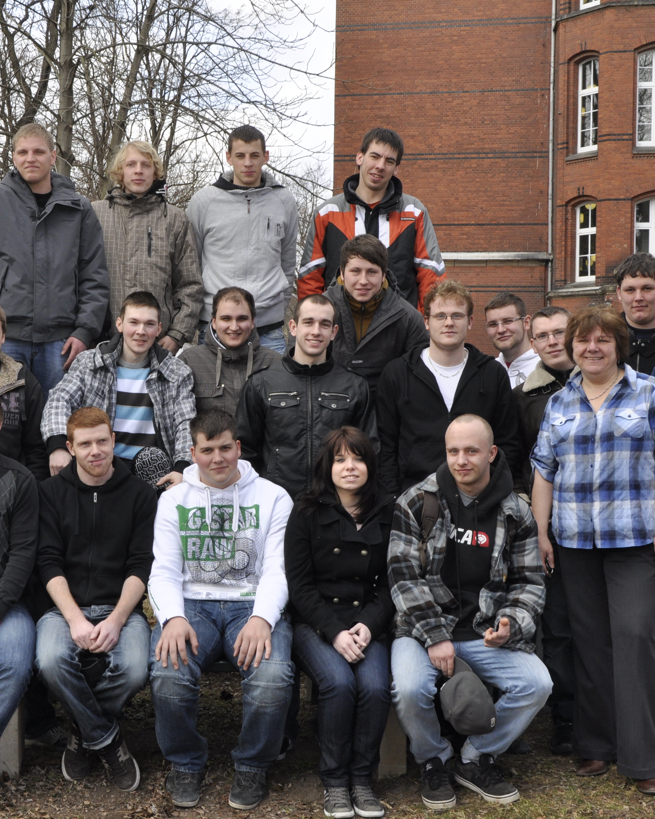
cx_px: 174
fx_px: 1212
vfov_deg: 37.3
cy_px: 392
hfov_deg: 29.8
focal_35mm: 50
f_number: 11
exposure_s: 1/200
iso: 400
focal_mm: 22
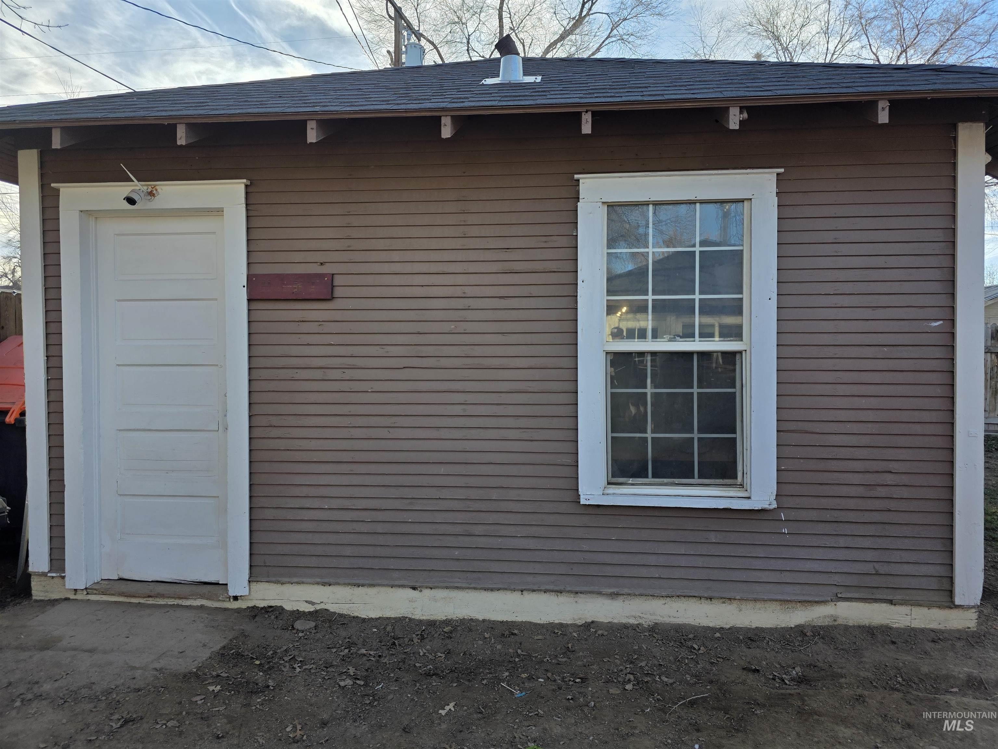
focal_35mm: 23
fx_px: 663
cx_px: 499
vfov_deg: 58.9
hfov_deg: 73.9
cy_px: 374
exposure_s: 1/2088
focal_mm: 6.3
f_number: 1.7
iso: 80
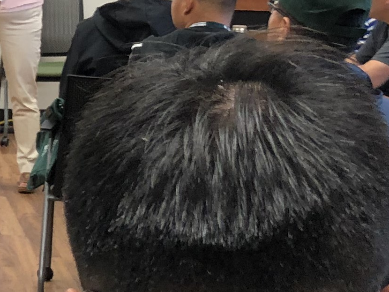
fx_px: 1529
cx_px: -246
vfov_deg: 10.9
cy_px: 250
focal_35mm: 136
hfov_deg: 13.4
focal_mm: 4
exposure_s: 1/24
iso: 40
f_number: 1.8
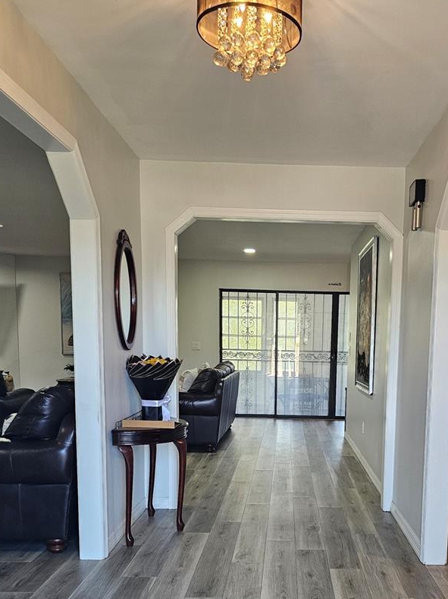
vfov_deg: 51.5
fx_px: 604
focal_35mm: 35
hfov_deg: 40.2
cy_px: 409
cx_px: 296
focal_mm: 6.3
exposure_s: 1/120
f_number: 1.7
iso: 200
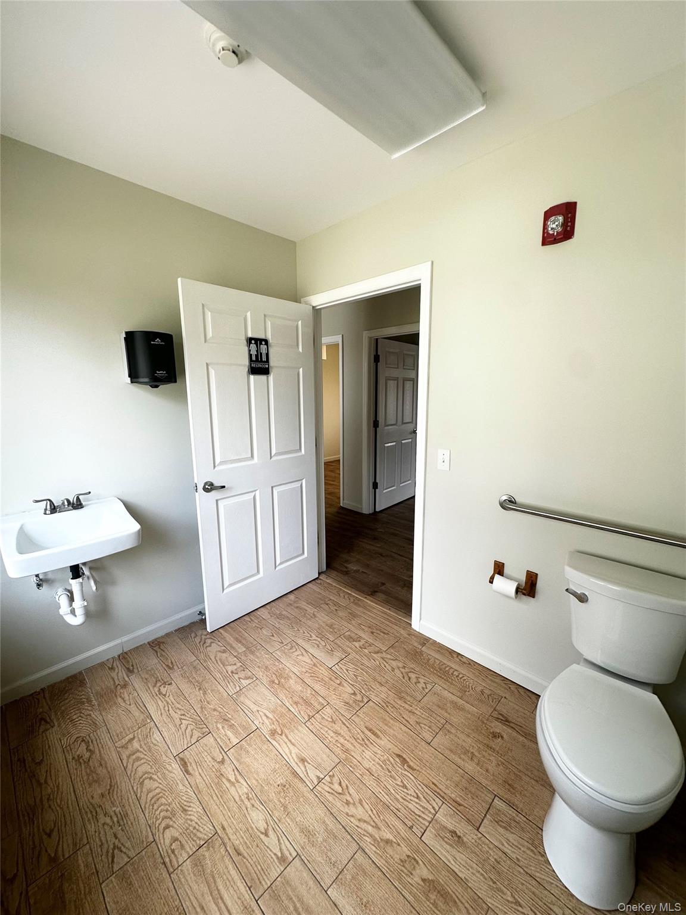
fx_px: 370
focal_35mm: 14
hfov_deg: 85.7
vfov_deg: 102.1
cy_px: 458
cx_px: 343
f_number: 2.2
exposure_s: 1/99
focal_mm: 2.22
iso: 64
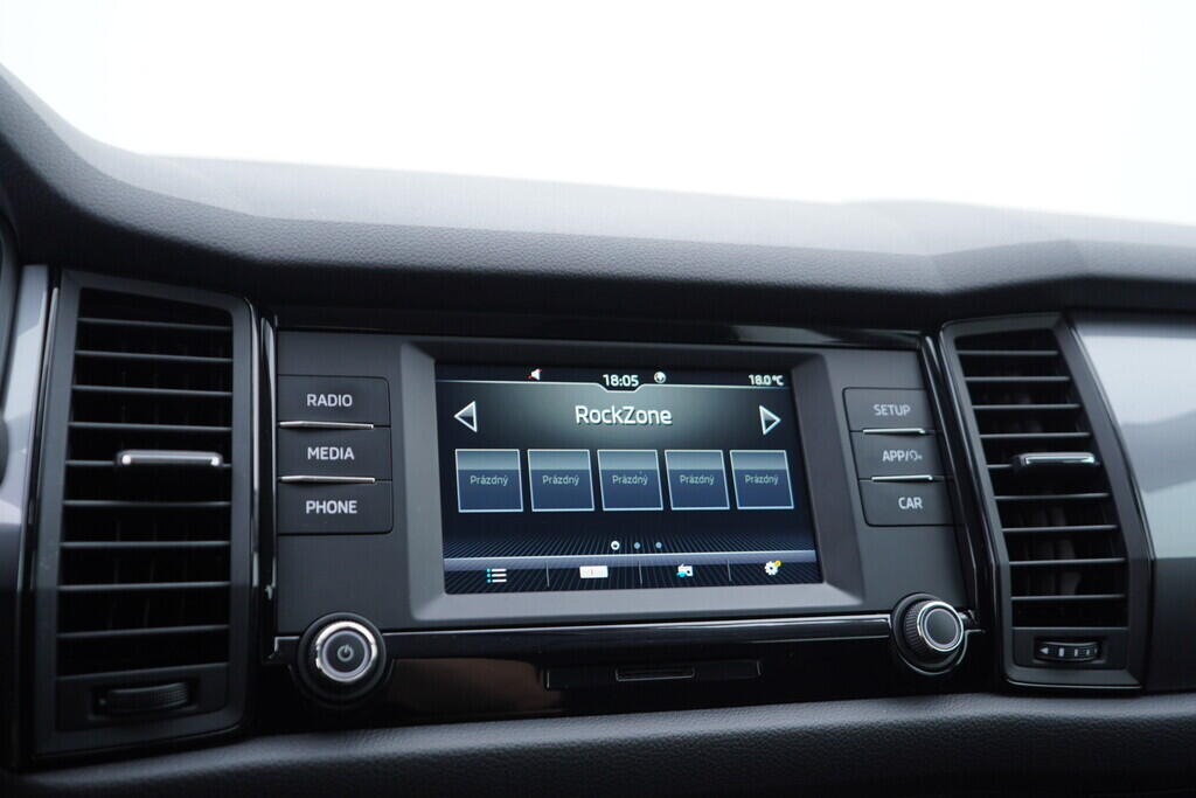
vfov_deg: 36.9
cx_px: 598
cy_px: 399
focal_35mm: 36
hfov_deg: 53.1
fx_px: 1196
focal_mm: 24
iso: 125
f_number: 2.8
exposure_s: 1/40
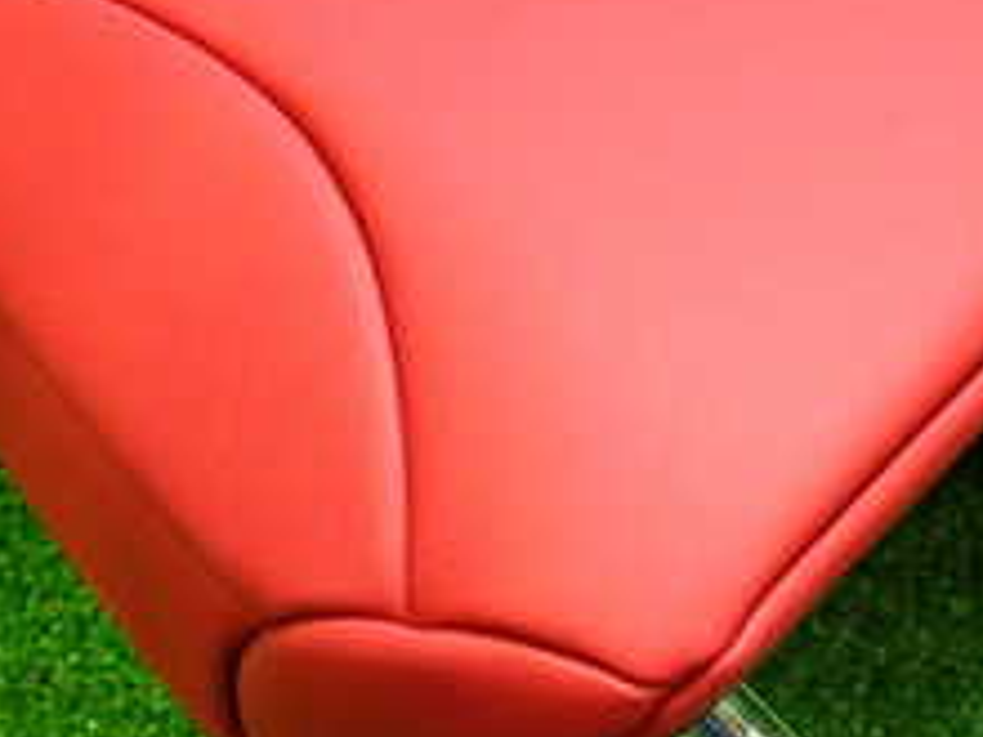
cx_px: 724
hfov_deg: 23.6
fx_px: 2329
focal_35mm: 82
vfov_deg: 17.9
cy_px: 545
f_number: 2.3
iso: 640
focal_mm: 5.4
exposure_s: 1/30
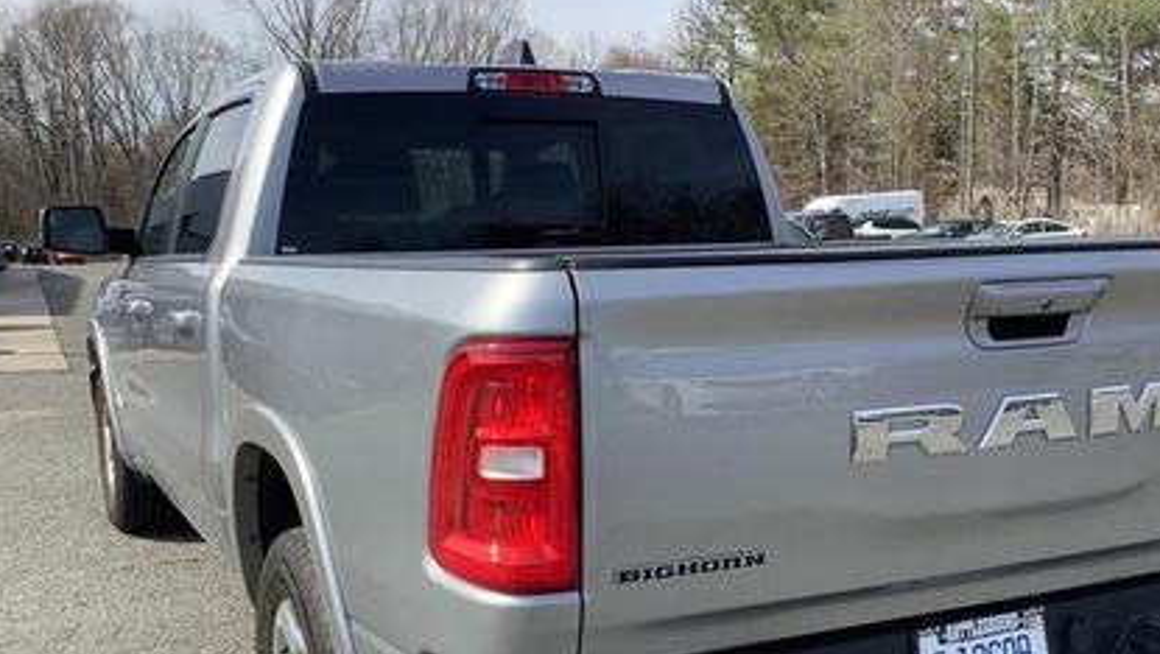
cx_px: 590
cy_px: 470
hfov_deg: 49.4
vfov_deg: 28.7
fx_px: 1262
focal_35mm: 41
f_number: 2.4
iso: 25
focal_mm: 3.3
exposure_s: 1/668
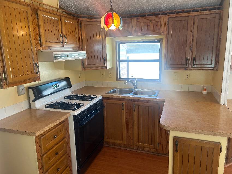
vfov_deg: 53.0
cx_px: 116
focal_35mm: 26
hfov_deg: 67.3
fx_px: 174
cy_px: 87
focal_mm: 5.7
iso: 40
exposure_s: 1/120
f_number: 1.5
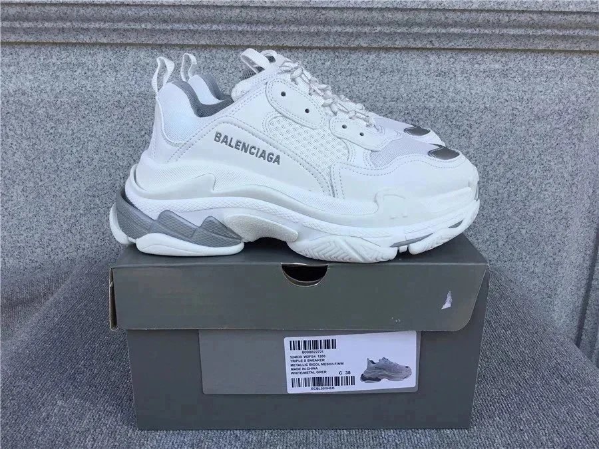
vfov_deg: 45.4
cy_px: 224
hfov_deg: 58.4
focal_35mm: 31
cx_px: 300
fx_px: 536
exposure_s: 1/525
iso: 25
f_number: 2.4
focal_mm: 3.3
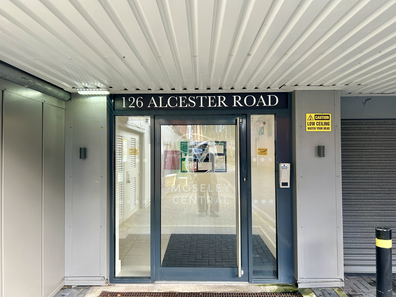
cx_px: 198
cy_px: 148
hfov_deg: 67.3
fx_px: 297
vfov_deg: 53.1
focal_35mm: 26
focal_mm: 5.7
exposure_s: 1/121
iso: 100
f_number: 1.5
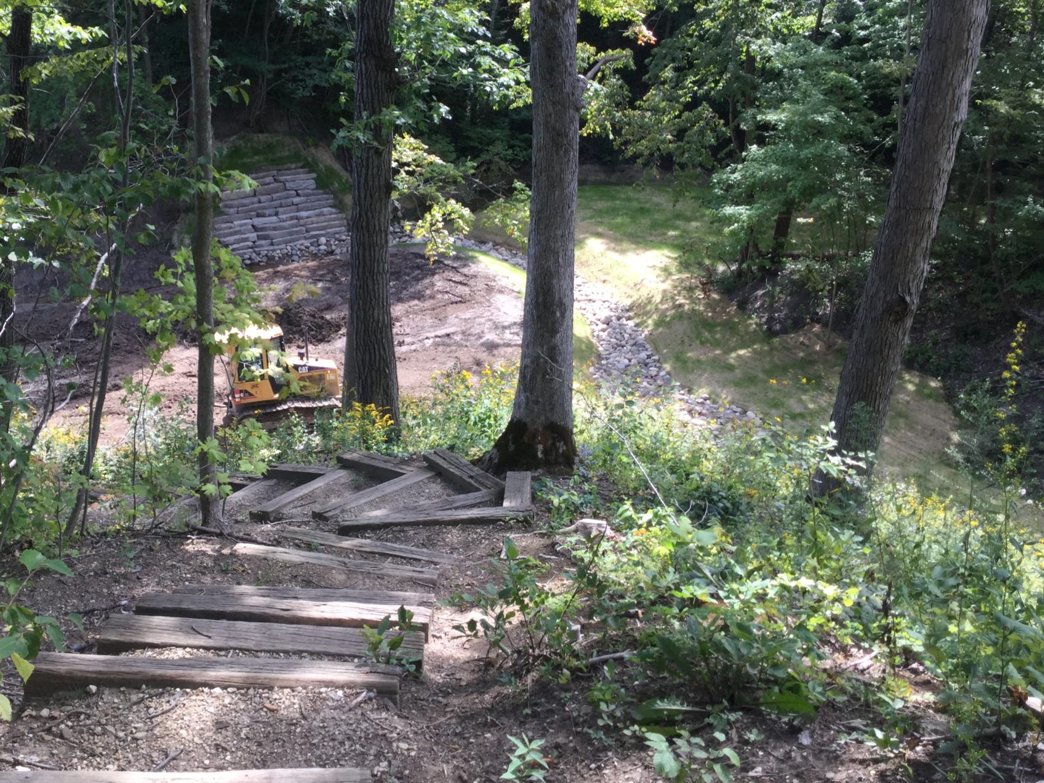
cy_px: 338
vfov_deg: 37.6
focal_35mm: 38
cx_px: 421
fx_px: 1146
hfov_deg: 48.7
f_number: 2.4
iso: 25
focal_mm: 3.3
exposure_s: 1/181
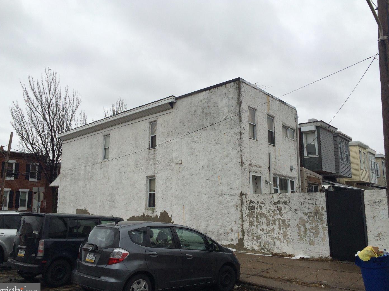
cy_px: 149
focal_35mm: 31
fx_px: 348
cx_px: 193
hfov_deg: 58.4
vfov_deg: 45.4
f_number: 2.2
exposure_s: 1/370
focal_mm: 4.12
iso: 32
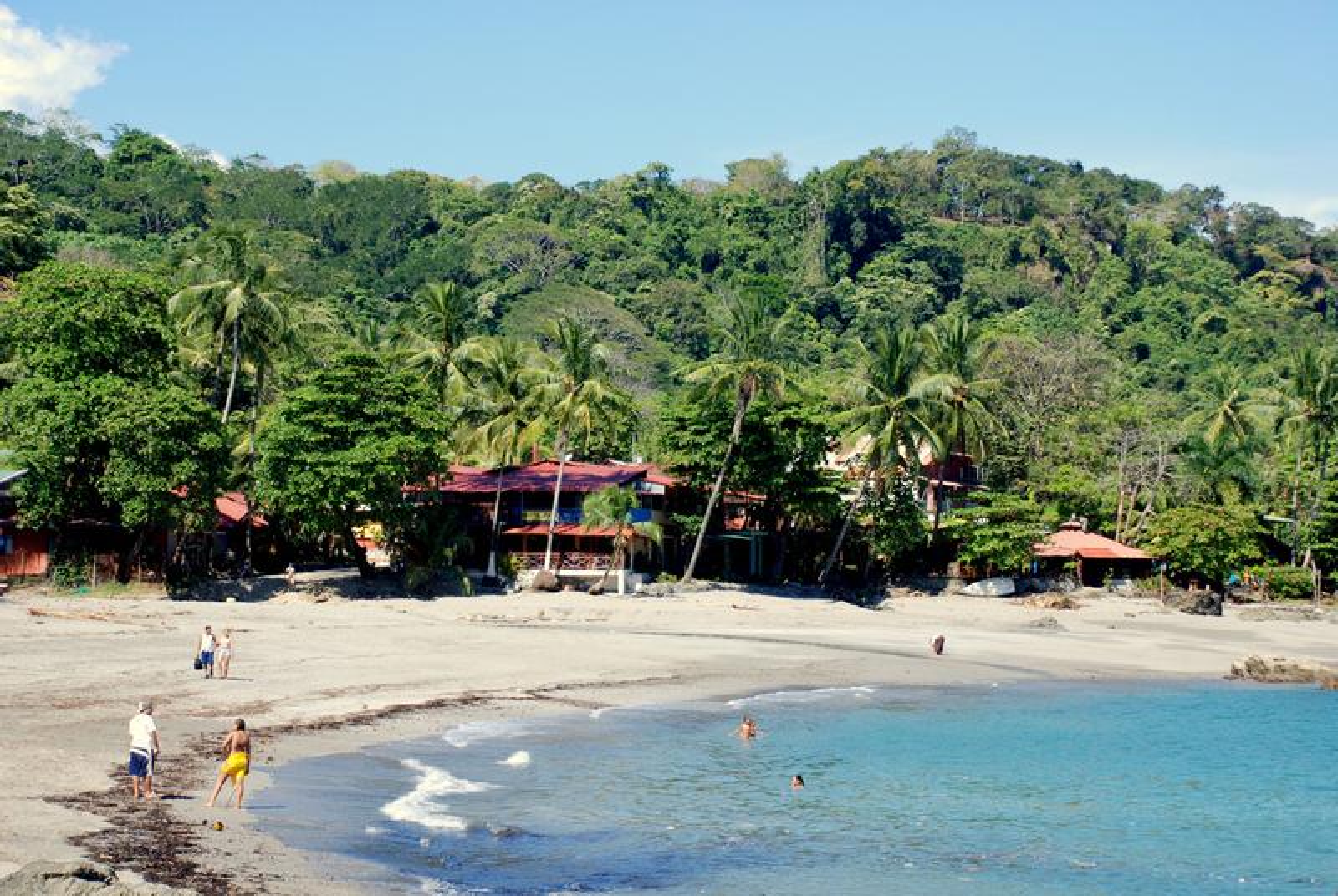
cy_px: 448
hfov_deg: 26.0
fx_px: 2903
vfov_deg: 17.6
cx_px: 669
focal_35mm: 78
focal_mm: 52
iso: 100
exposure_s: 1/200
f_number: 7.1
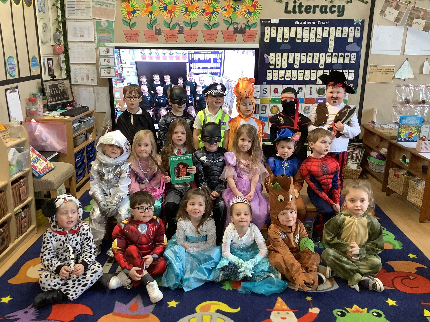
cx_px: 215
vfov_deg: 45.4
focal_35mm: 31
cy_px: 161
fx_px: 385
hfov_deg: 58.4
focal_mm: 3.3
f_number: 2.4
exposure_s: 1/50
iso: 250
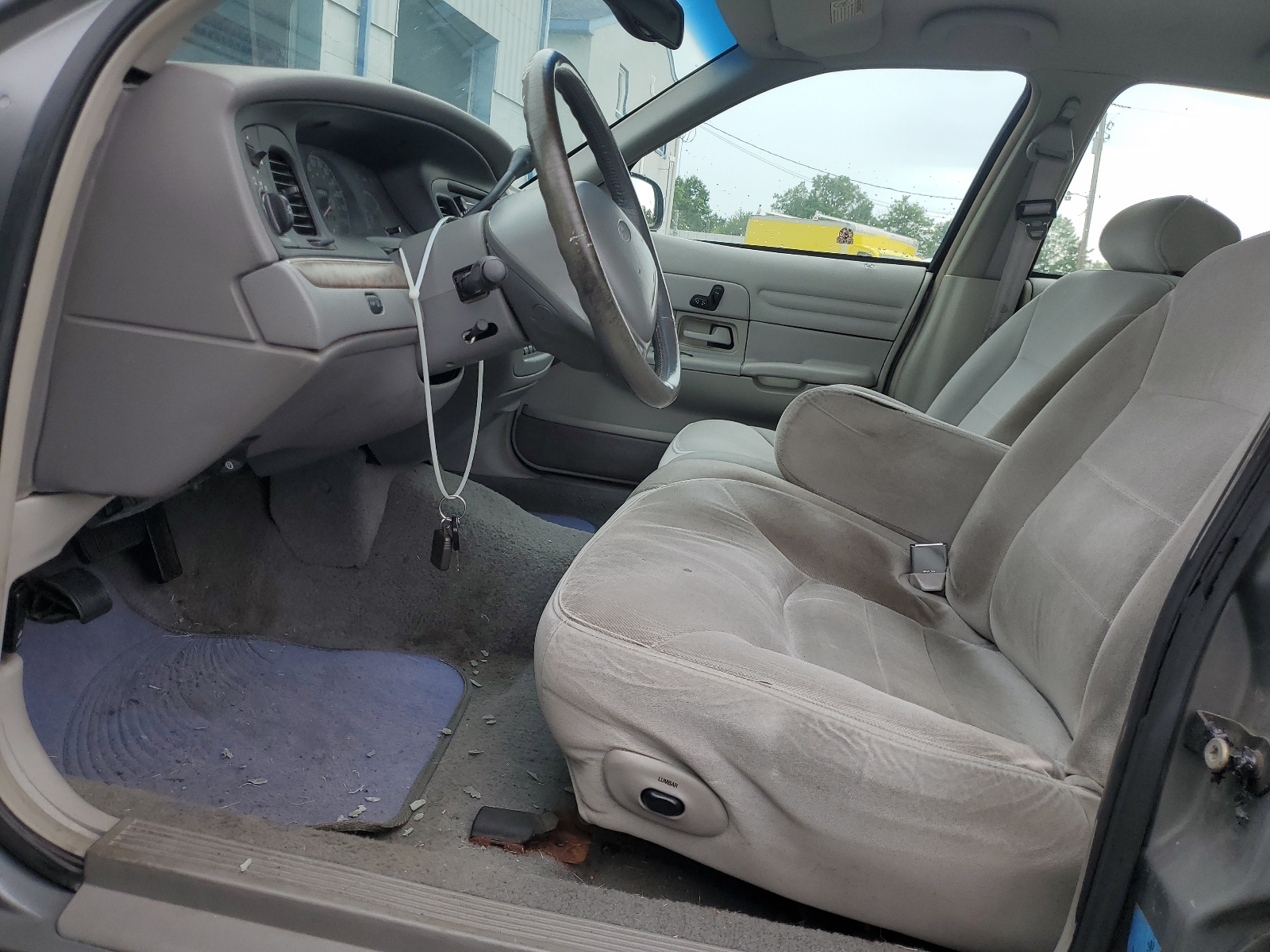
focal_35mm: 26
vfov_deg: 53.1
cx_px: 635
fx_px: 954
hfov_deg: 67.3
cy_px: 476
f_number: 1.5
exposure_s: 1/588
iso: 50
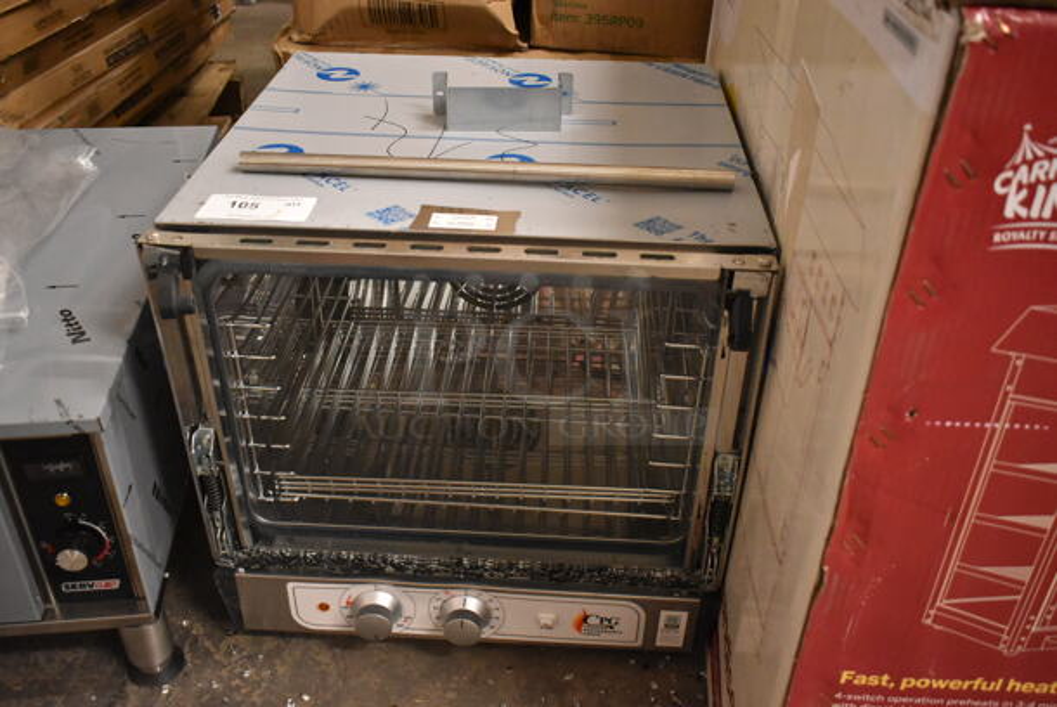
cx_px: 528
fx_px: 970
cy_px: 354
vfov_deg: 40.1
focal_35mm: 33
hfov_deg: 57.2
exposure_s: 1/125
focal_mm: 22
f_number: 3.8
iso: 5000
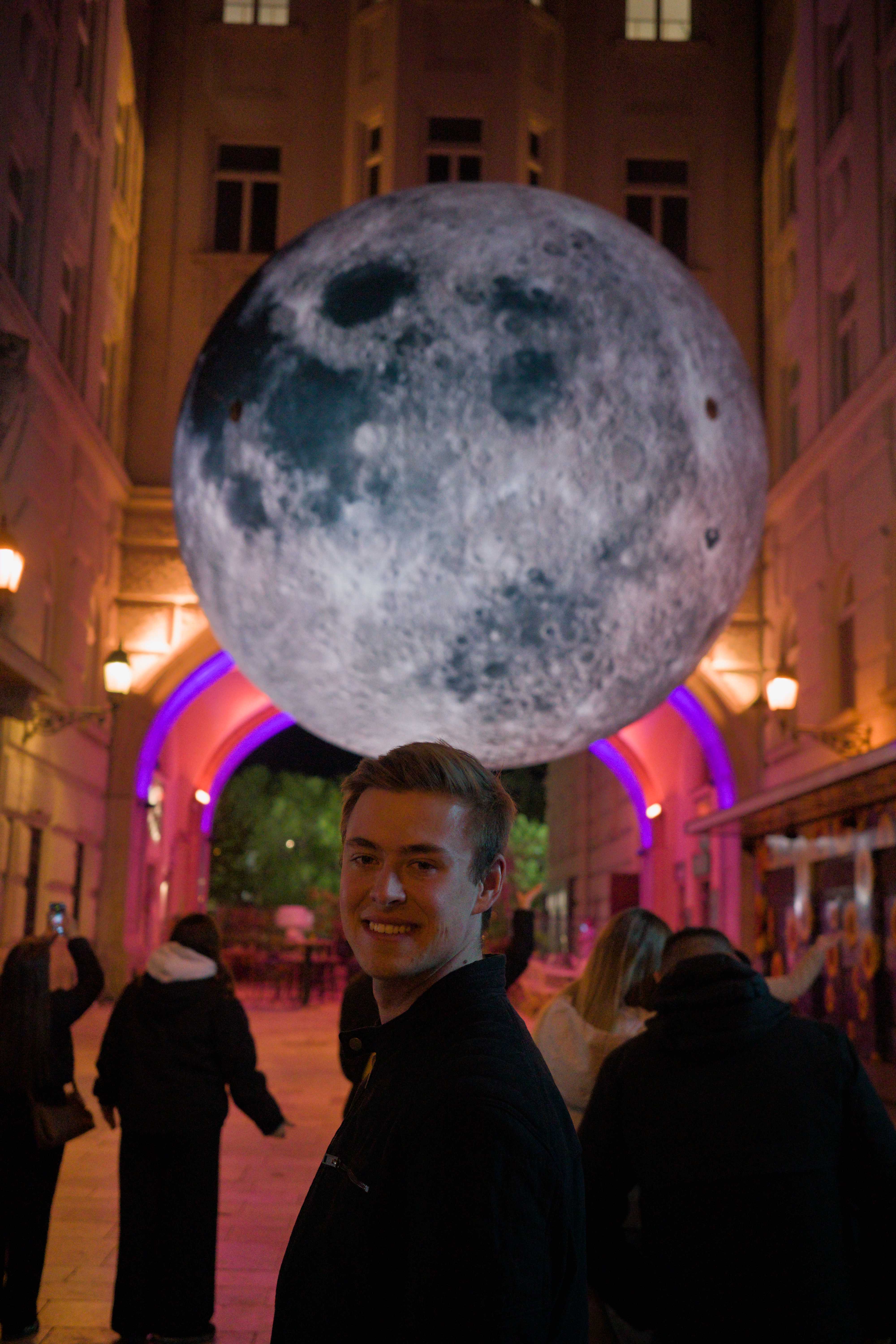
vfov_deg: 48.5
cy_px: 672
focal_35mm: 40
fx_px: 1493
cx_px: 448
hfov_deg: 33.4
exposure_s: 1/100
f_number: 2.8
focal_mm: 26
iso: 3200
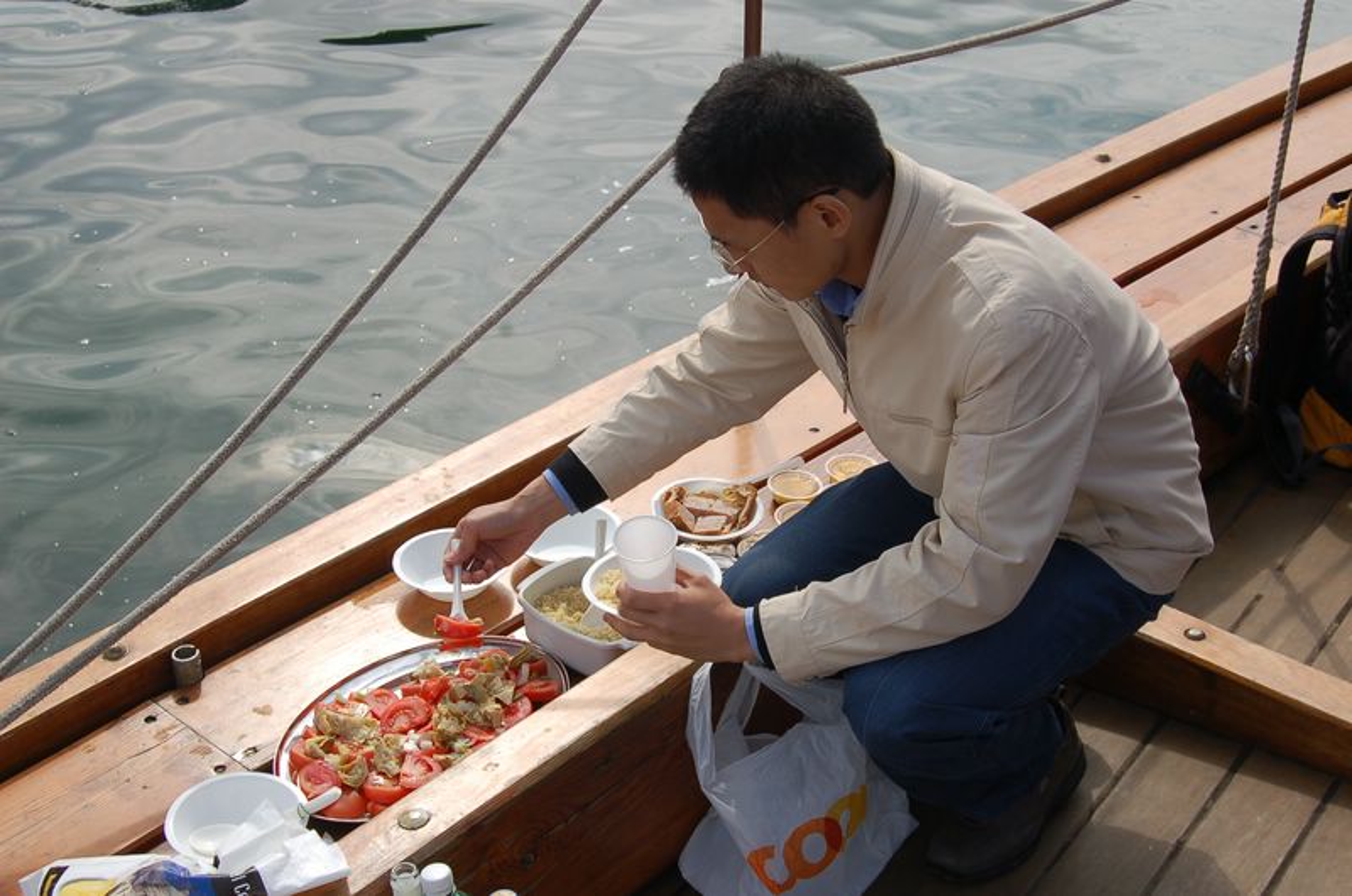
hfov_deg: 37.9
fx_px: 1968
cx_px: 676
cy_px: 448
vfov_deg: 25.6
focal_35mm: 52
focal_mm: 35
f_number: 9
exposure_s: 1/320
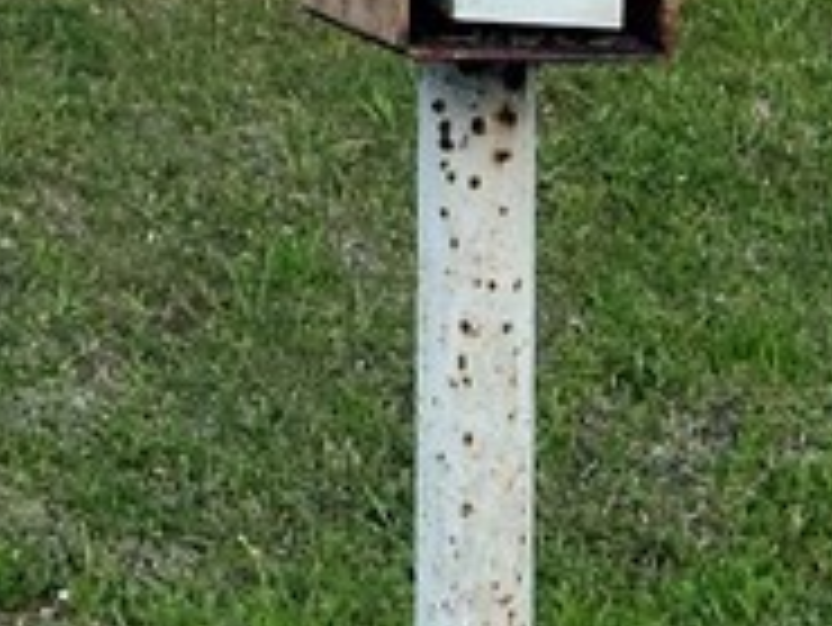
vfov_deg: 5.5
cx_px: -612
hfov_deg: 7.3
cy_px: -644
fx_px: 6397
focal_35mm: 266
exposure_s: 1/1395
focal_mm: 6.86
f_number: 1.78
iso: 64
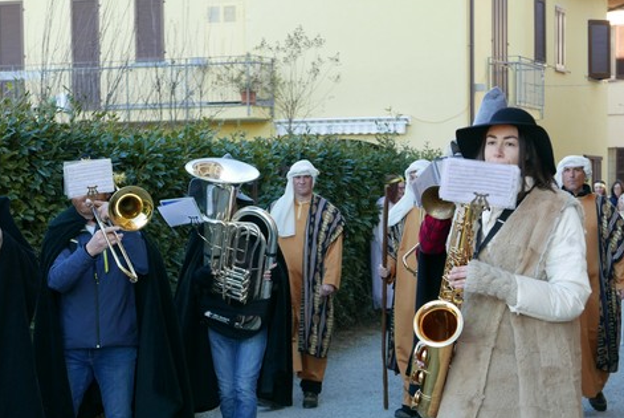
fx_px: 1770
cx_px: 242
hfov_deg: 20.0
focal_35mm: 102
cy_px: 271
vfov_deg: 13.4
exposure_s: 1/125
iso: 200
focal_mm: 34
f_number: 3.5
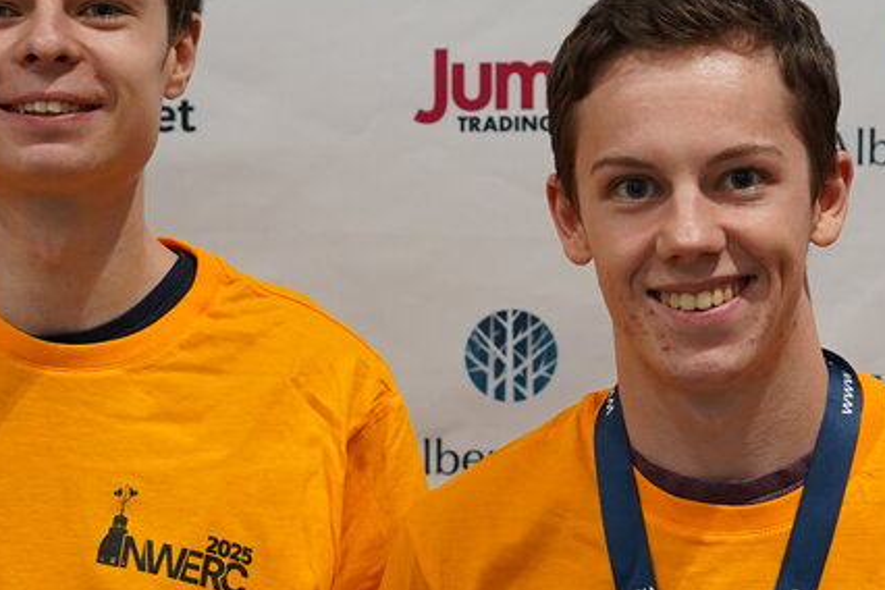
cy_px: 698
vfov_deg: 7.2
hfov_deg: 10.8
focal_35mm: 190
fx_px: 4670
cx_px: 430
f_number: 2.8
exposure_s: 1/50
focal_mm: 50
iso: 640
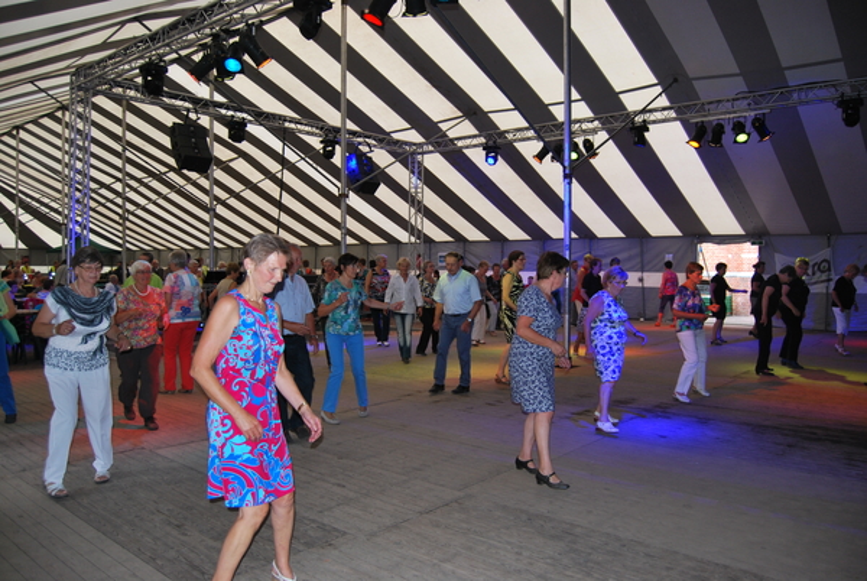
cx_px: 434
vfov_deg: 48.1
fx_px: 651
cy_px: 290
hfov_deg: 67.3
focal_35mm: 27
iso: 200
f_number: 3.5
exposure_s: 1/60
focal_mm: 18
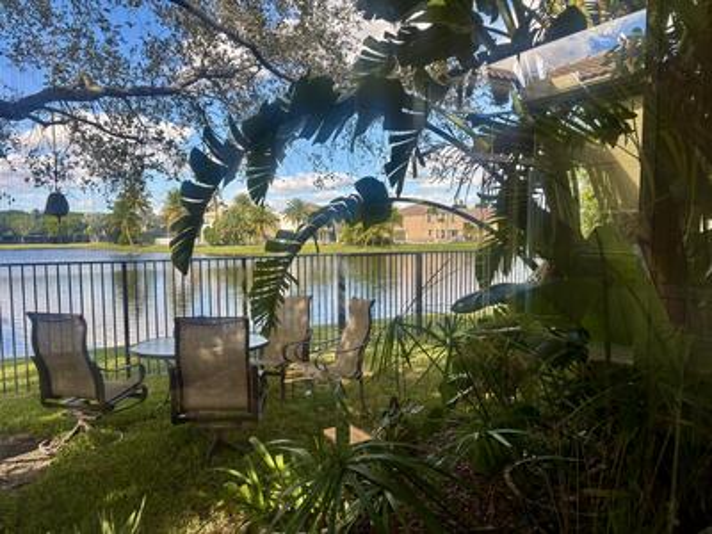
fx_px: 535
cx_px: 356
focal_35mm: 26
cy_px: 267
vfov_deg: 53.1
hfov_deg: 67.3
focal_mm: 5.96
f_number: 1.6
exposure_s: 1/300
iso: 50
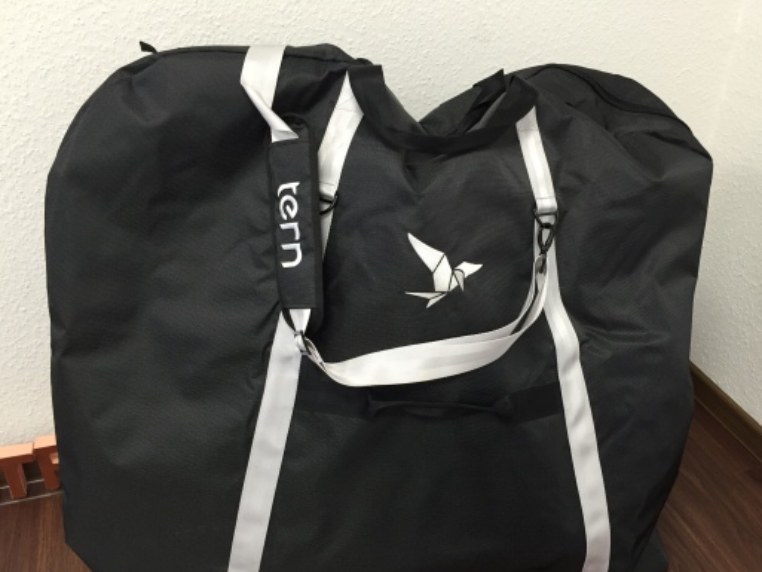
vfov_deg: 42.9
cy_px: 324
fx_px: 727
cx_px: 417
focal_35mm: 33
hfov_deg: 55.2
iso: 64
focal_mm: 4.15
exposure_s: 1/33
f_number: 2.2
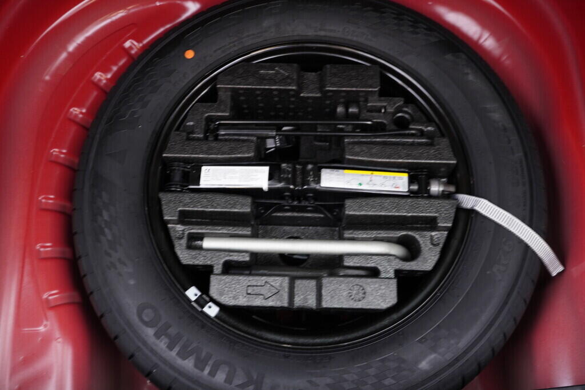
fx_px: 585
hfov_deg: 53.1
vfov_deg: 36.9
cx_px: 292
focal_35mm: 36
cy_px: 195
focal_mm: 24
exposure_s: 1/40
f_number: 2.8
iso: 250
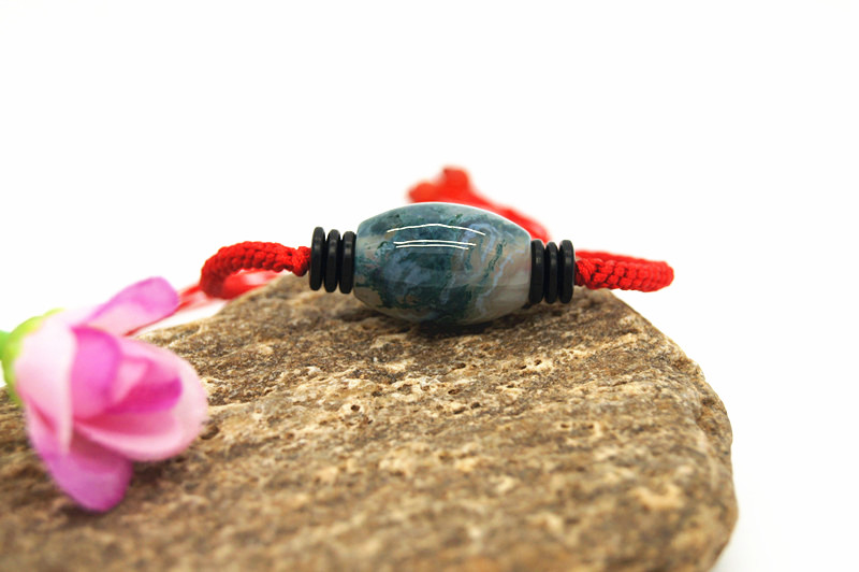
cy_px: 286
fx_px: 1967
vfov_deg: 16.5
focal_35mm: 82
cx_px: 430
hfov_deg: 24.6
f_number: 6.3
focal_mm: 55
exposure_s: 1/160
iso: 200
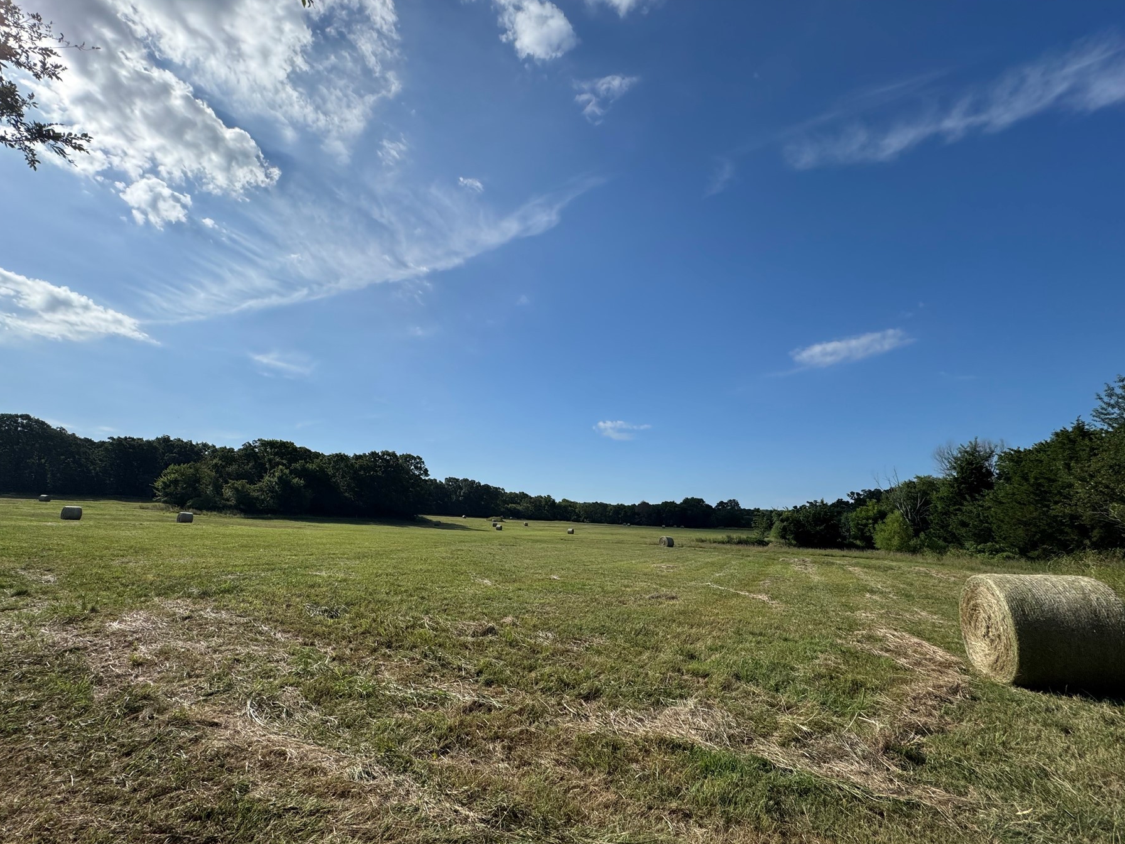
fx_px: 487
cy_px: 443
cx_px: 525
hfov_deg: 98.0
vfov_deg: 81.7
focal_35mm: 15
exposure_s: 1/3906
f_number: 2.2
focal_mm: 2.22
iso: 50
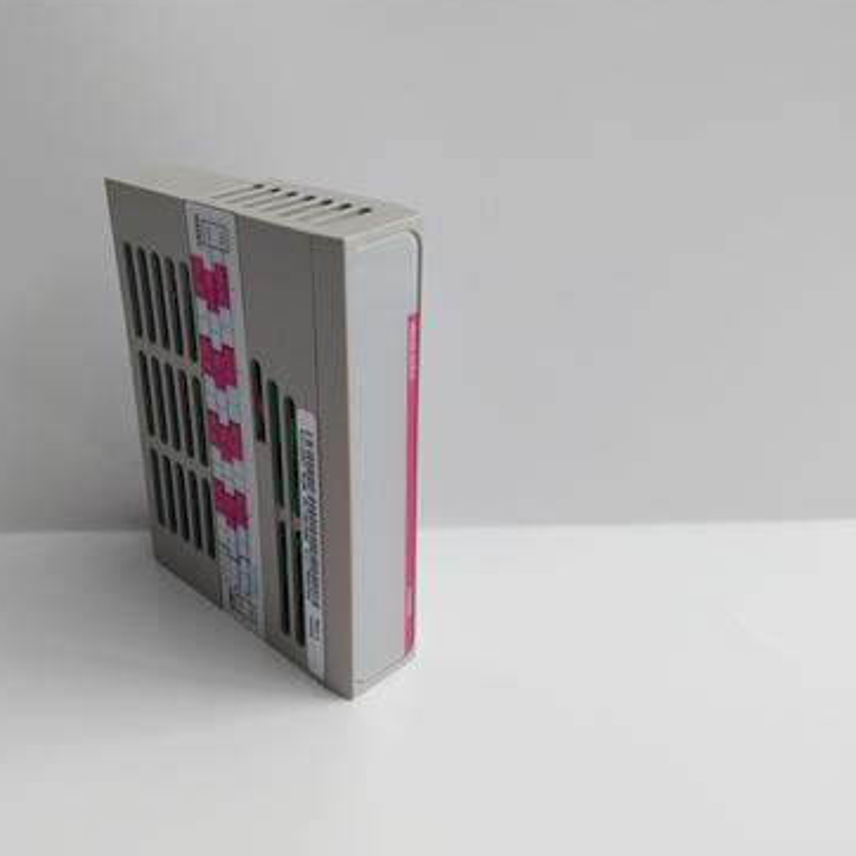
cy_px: 432
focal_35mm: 33
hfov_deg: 48.8
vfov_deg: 49.7
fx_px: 923
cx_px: 277
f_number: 2
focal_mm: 3.79
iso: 110
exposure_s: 1/33
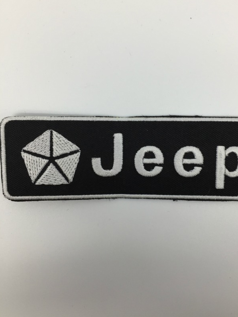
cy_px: 146
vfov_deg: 53.9
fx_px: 312
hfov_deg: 41.7
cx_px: 138
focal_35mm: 34
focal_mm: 4.15
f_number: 2.2
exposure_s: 1/100
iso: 40
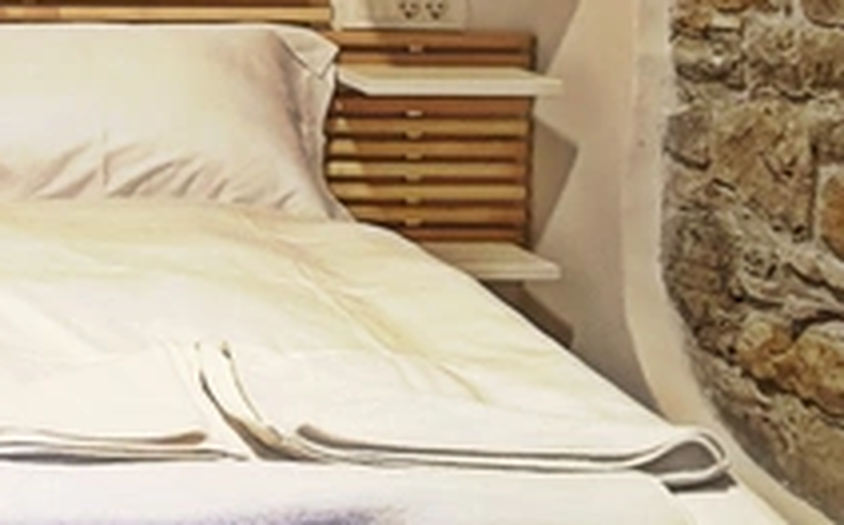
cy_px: -16
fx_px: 1884
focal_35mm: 82
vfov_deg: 15.5
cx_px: -84
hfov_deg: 23.7
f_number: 2.2
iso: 640
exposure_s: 1/33.3
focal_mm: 2.35
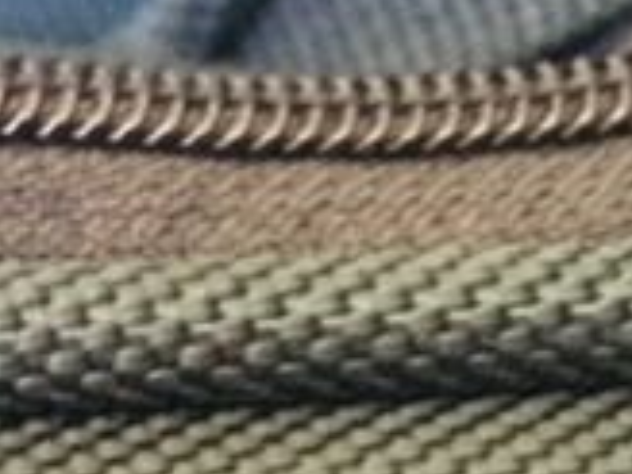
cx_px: -320
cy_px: 875
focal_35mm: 113
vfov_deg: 12.0
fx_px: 2063
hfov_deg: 16.0
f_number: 2.2
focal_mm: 4.15
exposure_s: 1/15
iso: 400
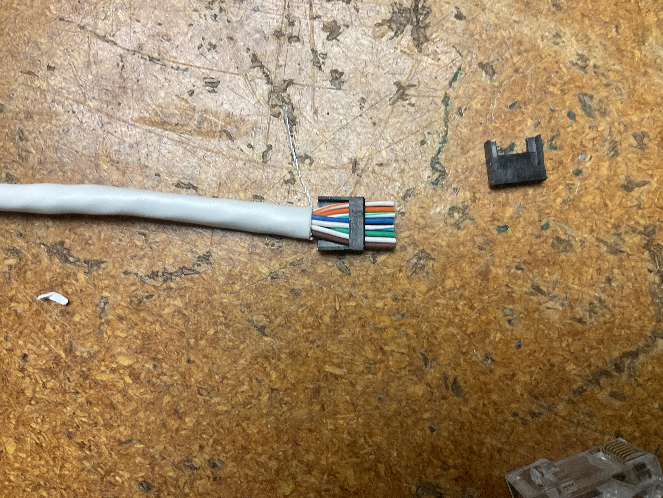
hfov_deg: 61.7
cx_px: 332
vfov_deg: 48.2
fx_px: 555
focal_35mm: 29
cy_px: 249
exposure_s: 1/60
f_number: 1.8
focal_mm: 3
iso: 64
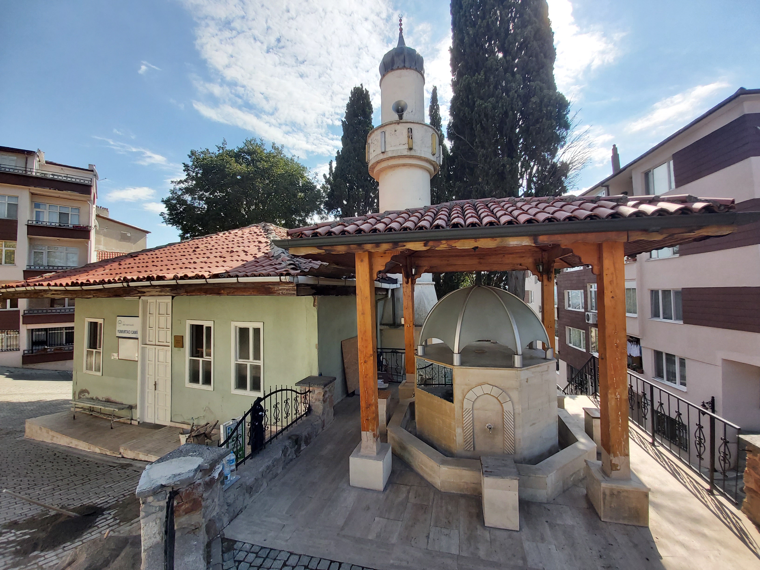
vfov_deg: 94.5
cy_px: 285
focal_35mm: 12
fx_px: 263
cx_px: 380
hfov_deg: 110.5
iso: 40
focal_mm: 1.42
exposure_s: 1/915
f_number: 2.2
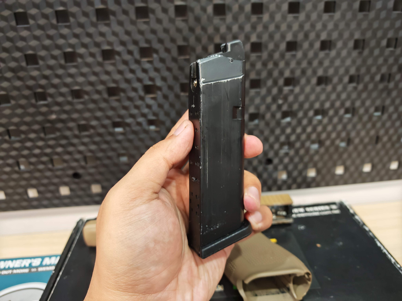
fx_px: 279
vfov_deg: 56.8
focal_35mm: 24
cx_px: 201
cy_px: 150
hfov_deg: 71.6
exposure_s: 1/50
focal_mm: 6.83
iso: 500
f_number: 2
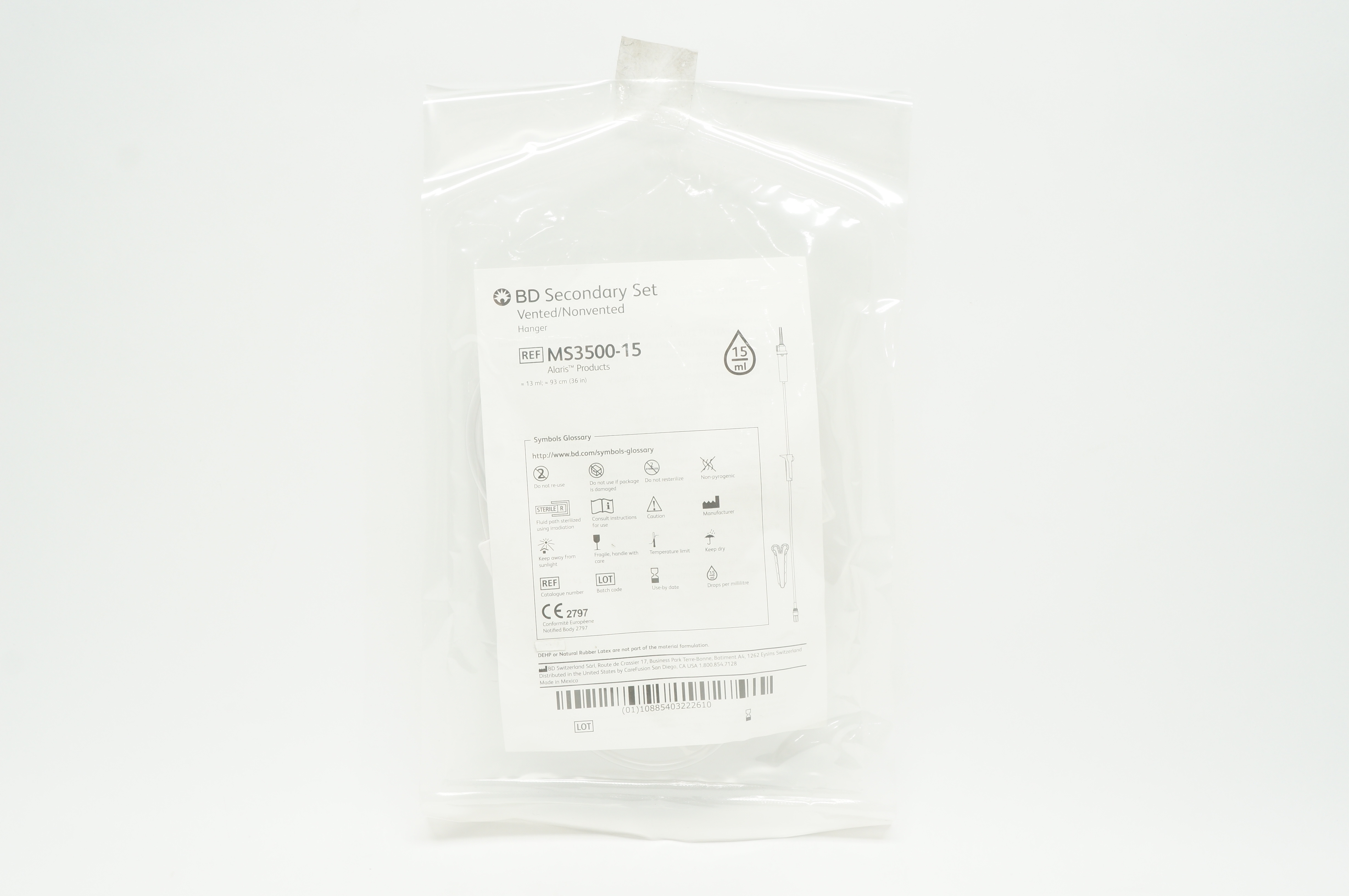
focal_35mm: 33
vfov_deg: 39.9
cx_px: 674
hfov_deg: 57.3
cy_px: 448
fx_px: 1235
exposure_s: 1/25
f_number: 8
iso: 400
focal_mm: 22
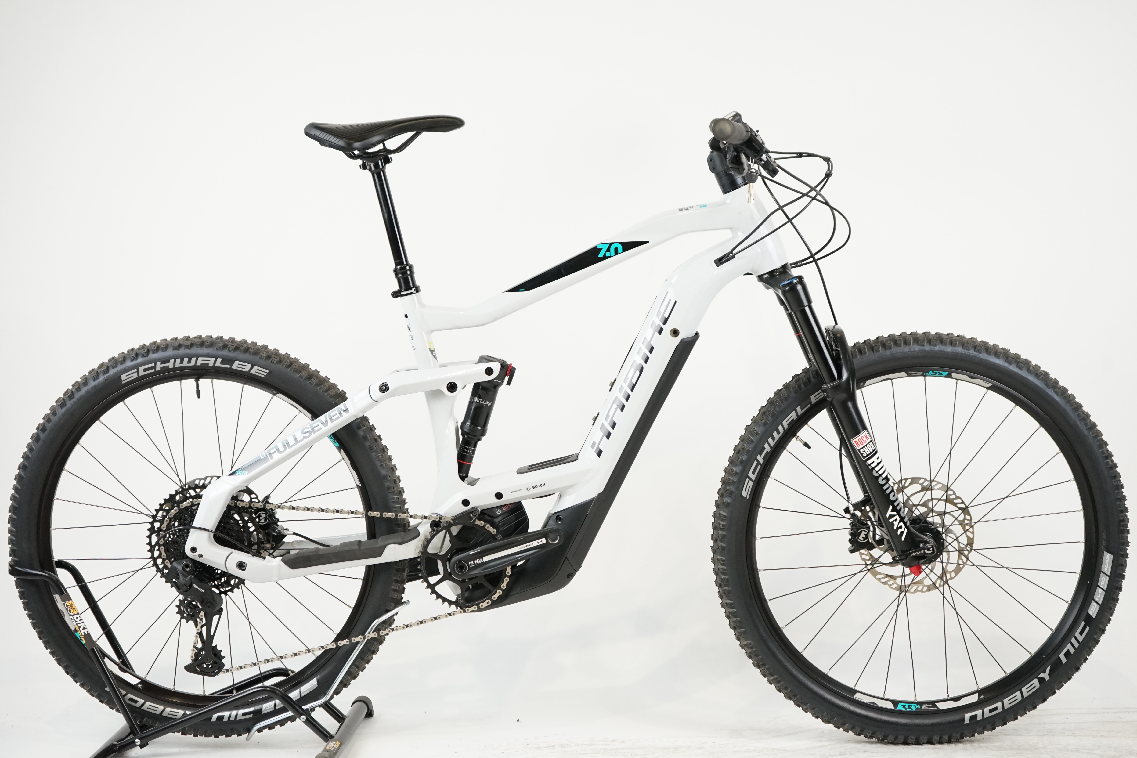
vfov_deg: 23.0
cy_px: 379
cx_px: 568
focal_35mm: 59
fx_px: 1863
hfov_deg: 33.9
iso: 2000
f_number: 5
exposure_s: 1/200
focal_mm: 59
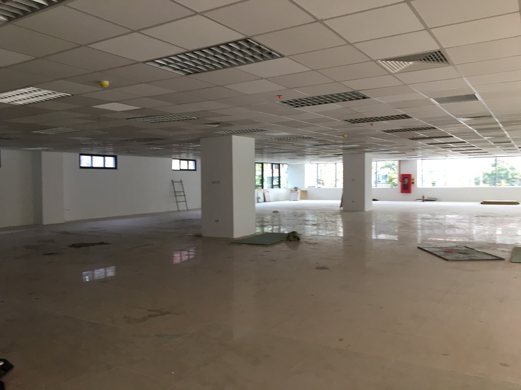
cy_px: 195
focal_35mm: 29
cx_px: 260
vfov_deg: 48.2
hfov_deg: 61.7
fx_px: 436
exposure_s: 1/33
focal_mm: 4.15
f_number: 2.2
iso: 32
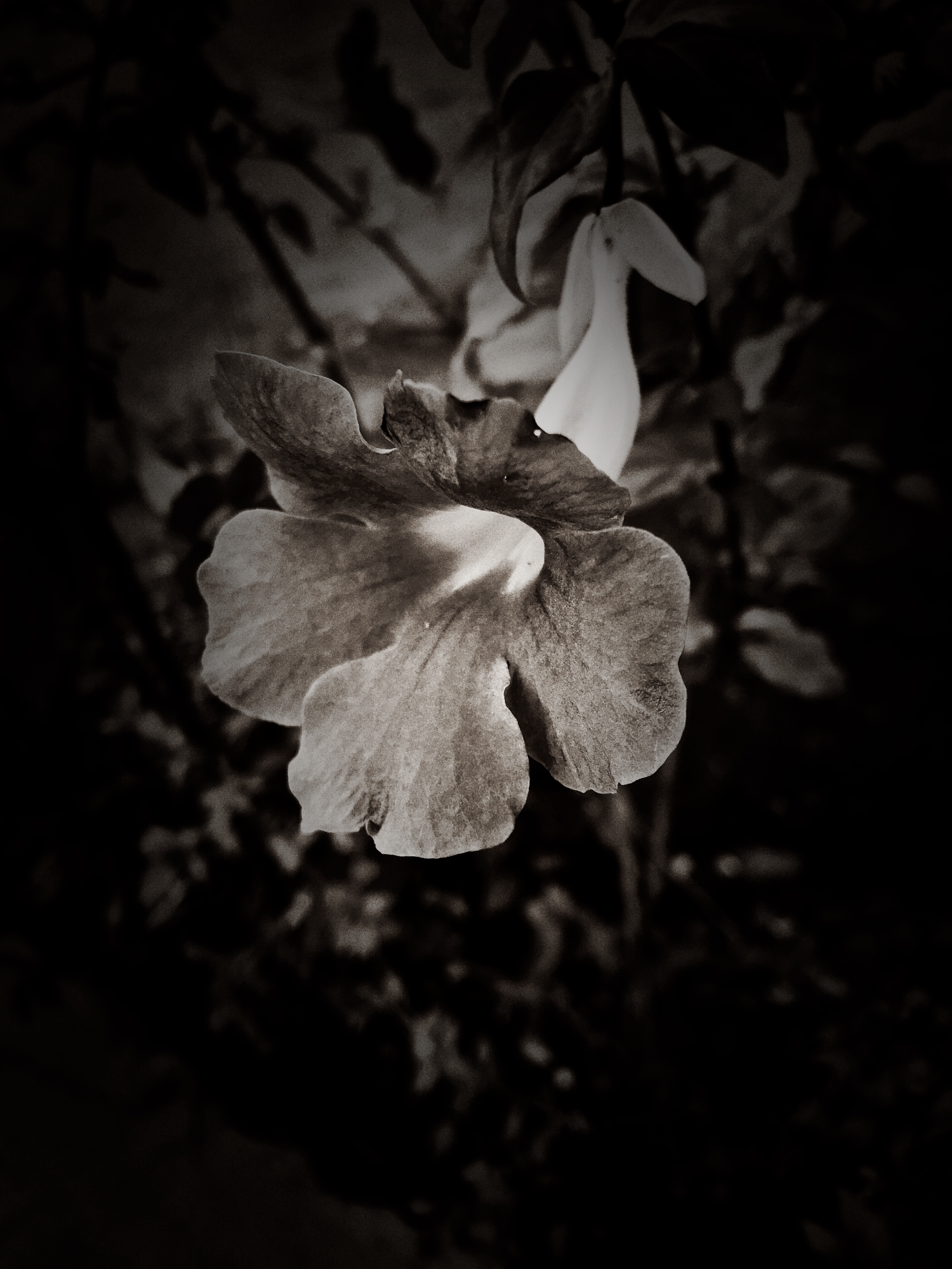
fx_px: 1027
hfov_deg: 49.7
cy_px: 634
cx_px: 476
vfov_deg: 63.4
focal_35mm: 28
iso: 20
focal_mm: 3.99
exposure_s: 1/563
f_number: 1.8
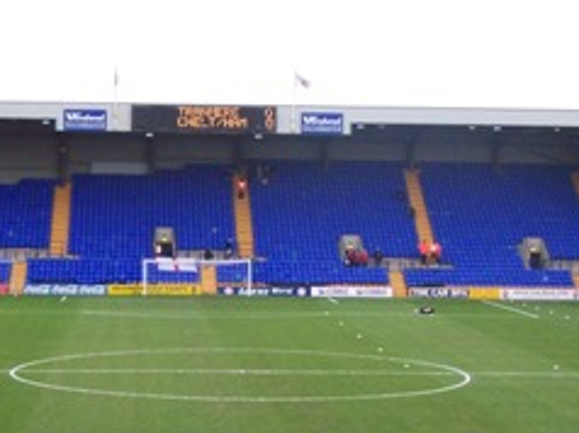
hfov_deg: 20.4
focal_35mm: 96
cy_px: 275
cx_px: 241
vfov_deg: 15.4
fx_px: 1604
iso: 160
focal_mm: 6.3
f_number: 2.8
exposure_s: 1/80
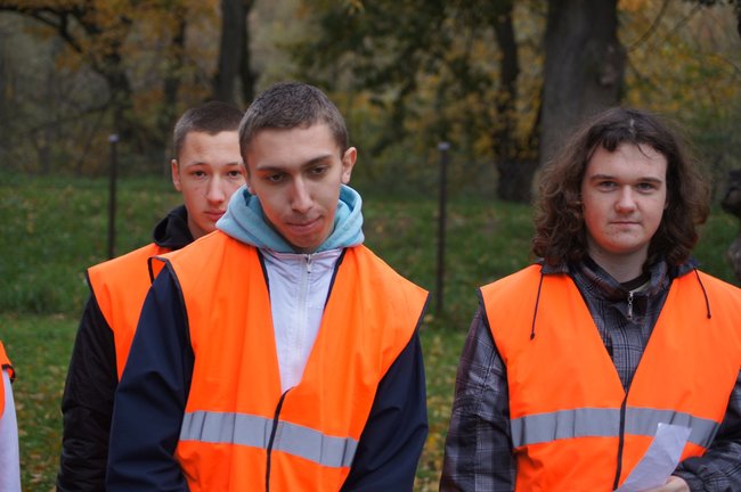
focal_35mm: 82
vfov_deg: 16.5
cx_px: 370
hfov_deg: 24.6
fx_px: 1696
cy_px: 246
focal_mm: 55
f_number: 4
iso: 100
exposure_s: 1/100
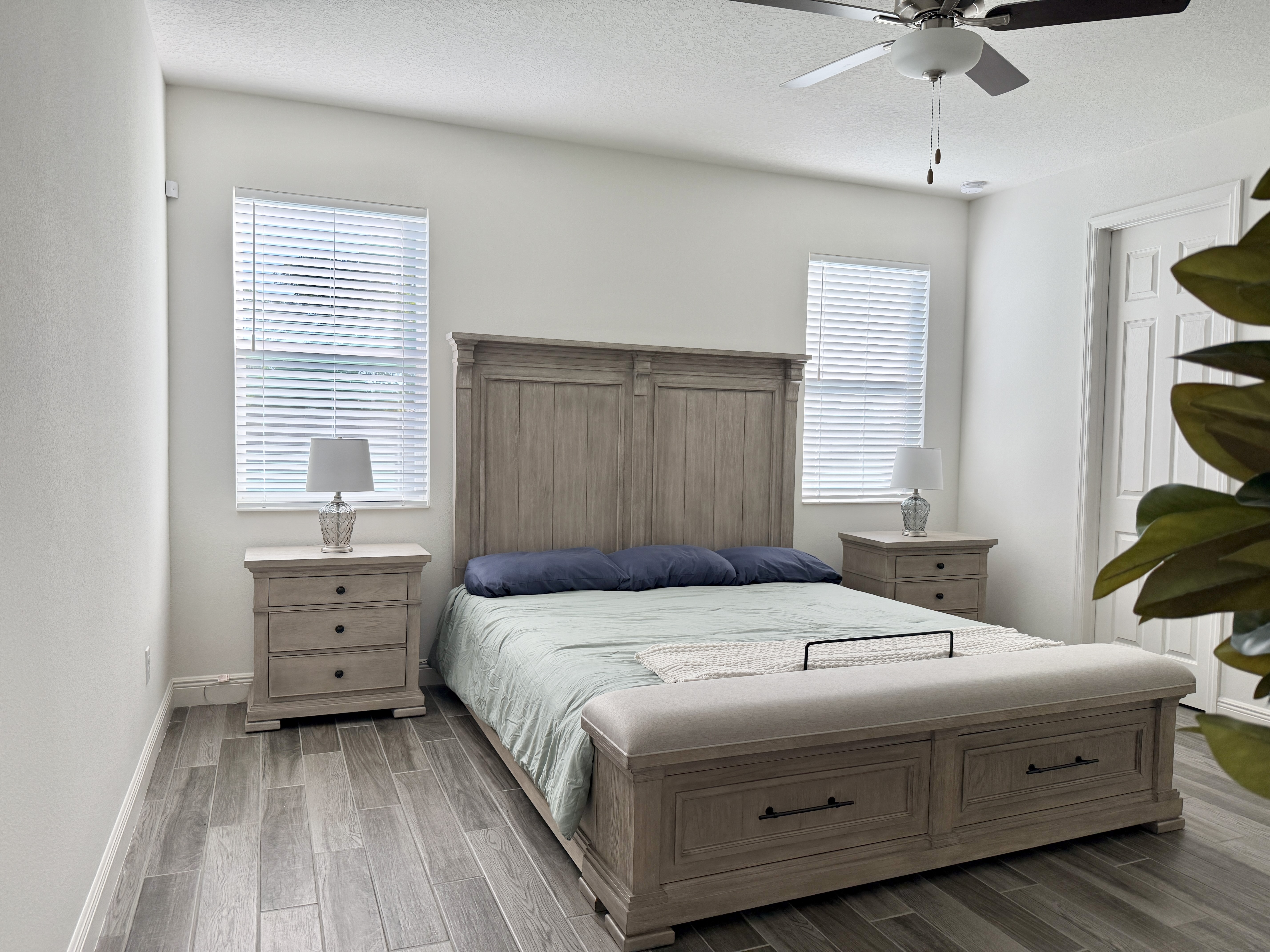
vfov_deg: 56.8
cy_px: 476
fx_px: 881
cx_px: 635
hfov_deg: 71.6
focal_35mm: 24
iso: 100
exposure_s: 1/497
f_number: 1.78
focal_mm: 6.76
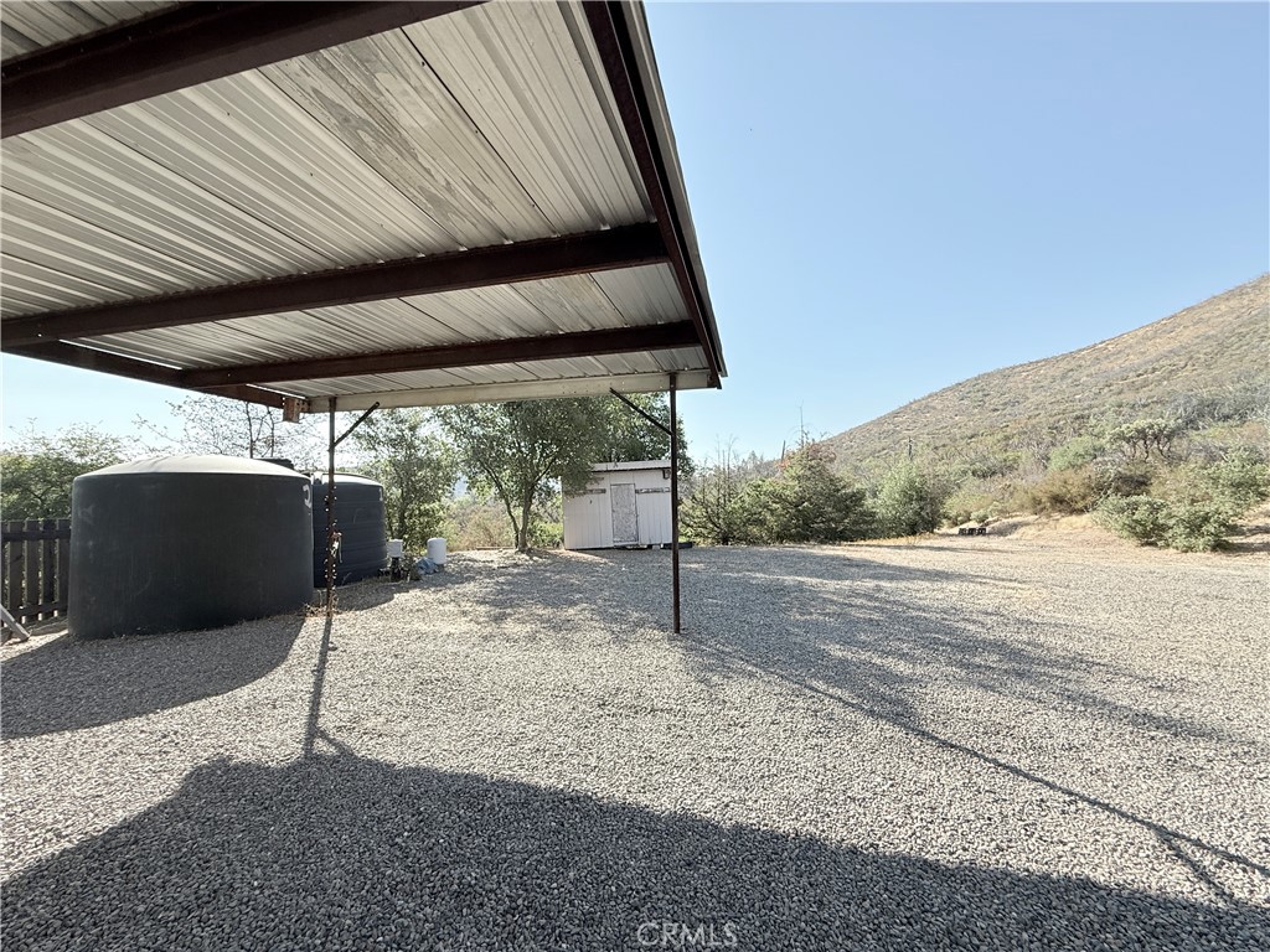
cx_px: 635
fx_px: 514
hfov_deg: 102.1
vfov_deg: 85.7
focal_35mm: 14
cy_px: 476
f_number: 2.2
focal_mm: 2.22
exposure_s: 1/1399
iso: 64
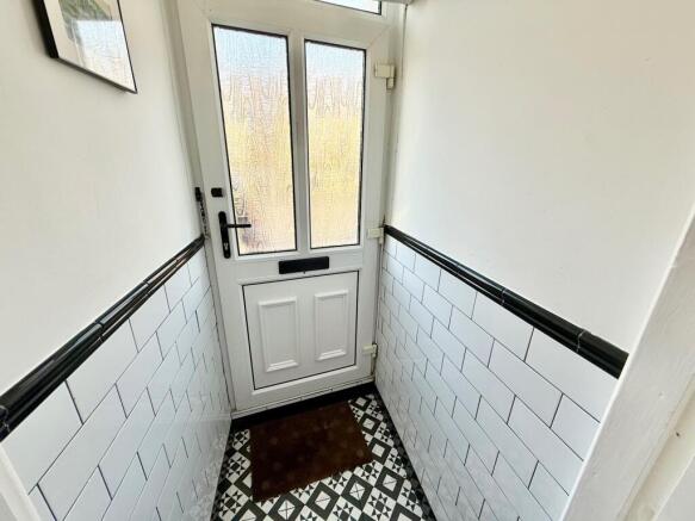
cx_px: 348
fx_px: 281
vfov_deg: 85.7
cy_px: 260
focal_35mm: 14
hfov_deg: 102.1
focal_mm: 2.22
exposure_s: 1/99
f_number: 2.2
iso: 64
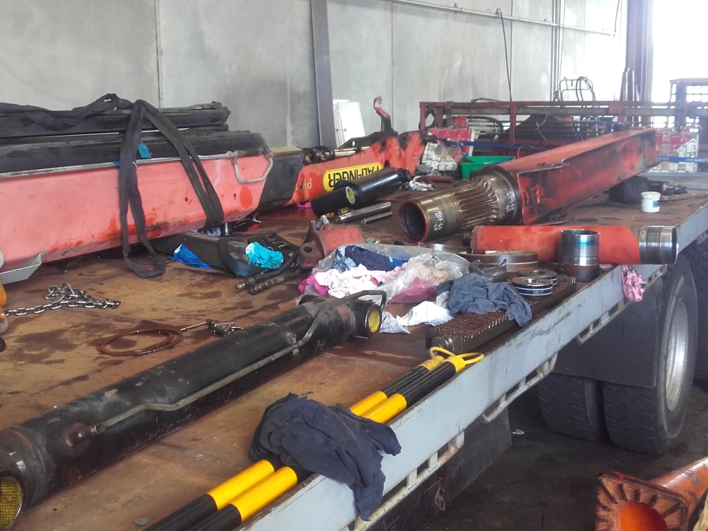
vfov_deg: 36.6
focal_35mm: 39
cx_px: 303
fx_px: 798
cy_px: 199
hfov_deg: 47.7
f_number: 2.2
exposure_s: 1/33
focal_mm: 3.31
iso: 60
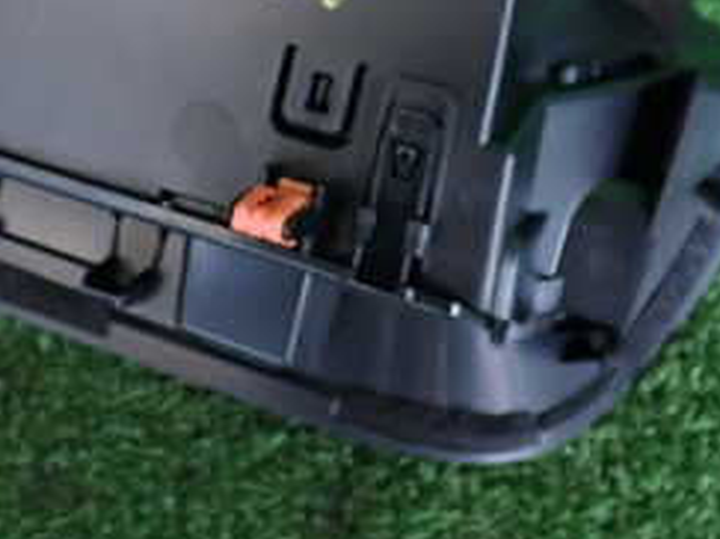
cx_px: 270
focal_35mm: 74
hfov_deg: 26.3
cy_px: 15
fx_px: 1538
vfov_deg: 19.4
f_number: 2.3
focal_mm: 5.4
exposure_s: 1/30
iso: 400
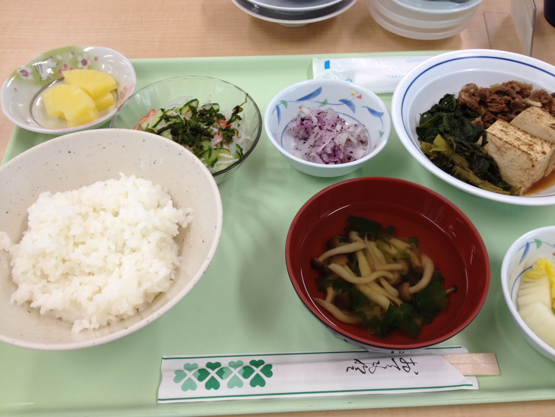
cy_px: 208
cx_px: 278
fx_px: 561
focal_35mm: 35
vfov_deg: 40.7
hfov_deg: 52.6
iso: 80
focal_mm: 4.28
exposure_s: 1/60
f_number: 2.4
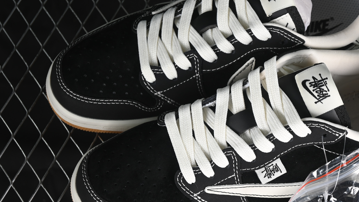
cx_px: 239
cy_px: 105
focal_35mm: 106
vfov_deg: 11.4
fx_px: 1009
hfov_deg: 20.1
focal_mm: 50
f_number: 6.3
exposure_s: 1/60
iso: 160
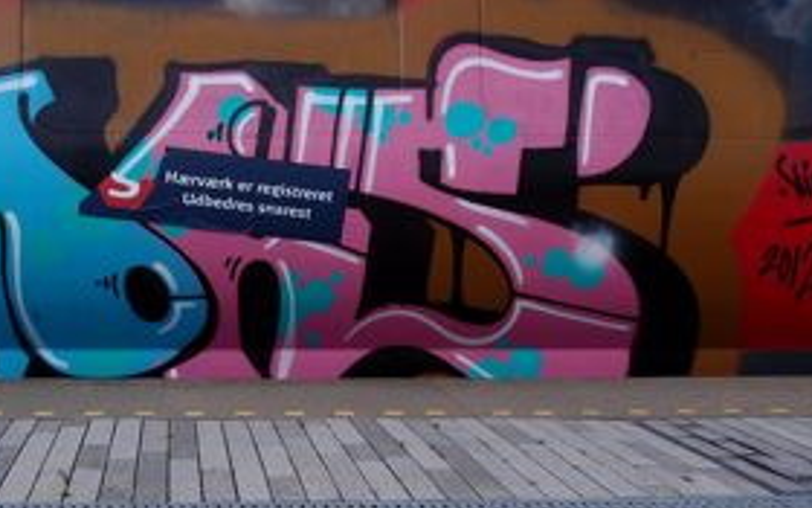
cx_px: 220
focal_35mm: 53
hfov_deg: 37.4
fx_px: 1173
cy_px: 309
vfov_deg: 24.4
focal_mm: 6
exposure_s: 1/800
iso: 100
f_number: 4
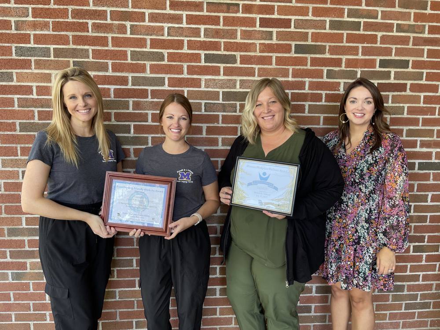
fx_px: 330
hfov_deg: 67.3
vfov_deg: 53.1
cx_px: 220
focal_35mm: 26
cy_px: 165
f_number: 1.6
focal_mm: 5.1
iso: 40
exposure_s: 1/121
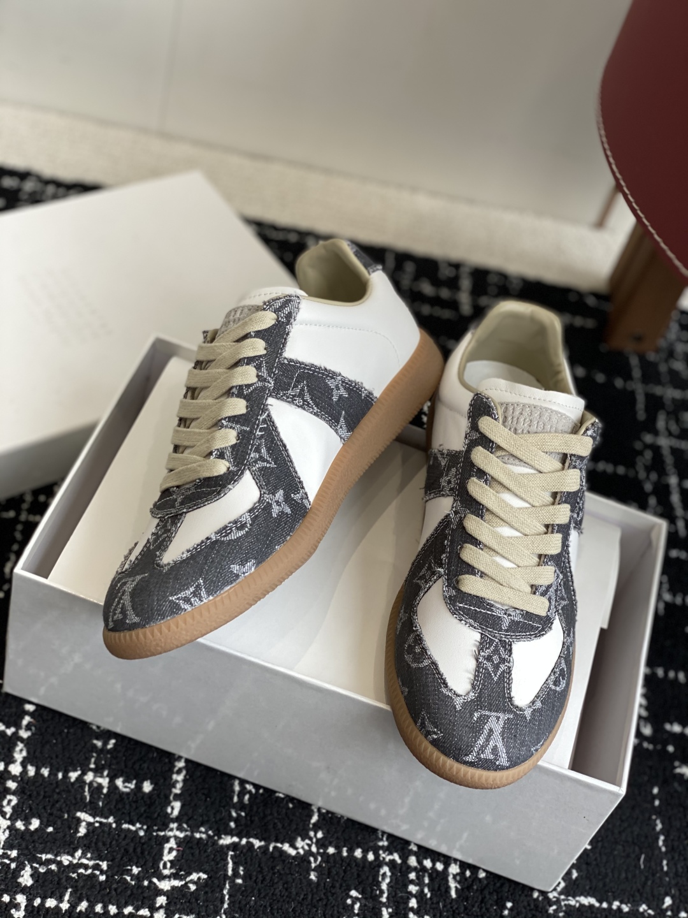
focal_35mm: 52
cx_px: 344
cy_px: 459
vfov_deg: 36.8
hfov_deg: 28.0
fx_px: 1378
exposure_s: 1/122
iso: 25
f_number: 2
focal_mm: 6
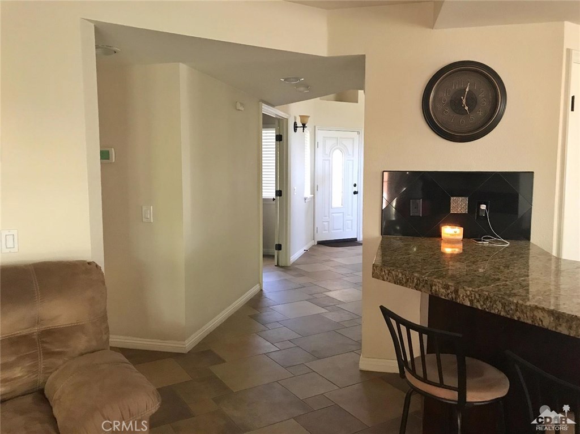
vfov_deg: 49.7
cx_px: 290
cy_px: 217
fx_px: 469
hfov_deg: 63.5
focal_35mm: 28
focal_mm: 3.99
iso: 80
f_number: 1.8
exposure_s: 1/15
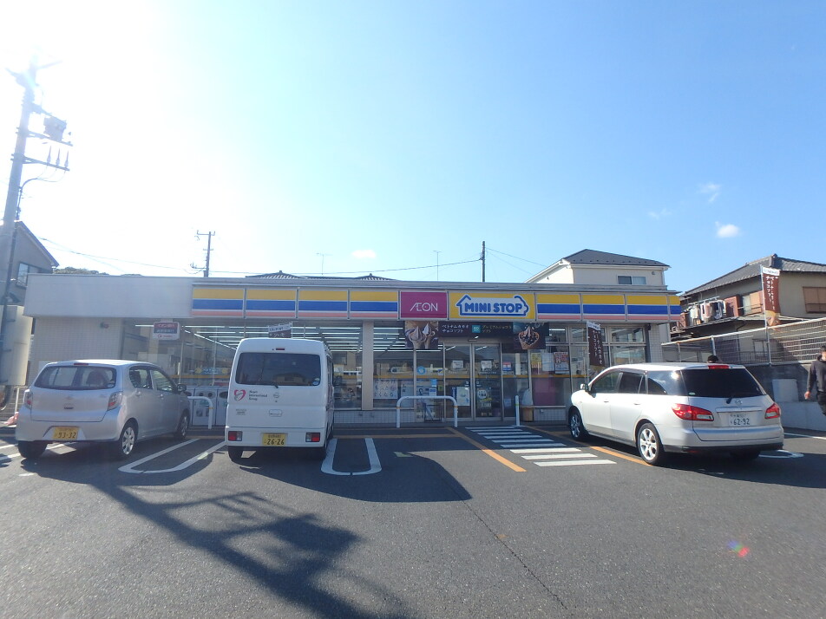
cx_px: 413
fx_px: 501
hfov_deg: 79.0
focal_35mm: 21
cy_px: 310
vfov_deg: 63.4
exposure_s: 1/400
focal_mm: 3.7
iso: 125
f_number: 6
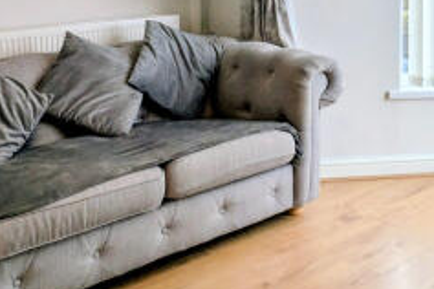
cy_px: -34
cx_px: 333
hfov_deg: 35.9
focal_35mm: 54
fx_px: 651
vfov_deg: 23.4
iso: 36
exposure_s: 1/226
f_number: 1.95
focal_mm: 2.23
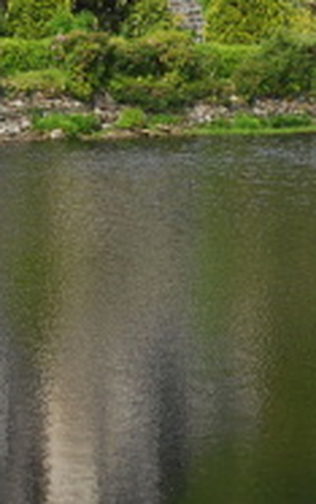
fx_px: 2798
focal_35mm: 203
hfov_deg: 6.4
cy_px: 55
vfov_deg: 10.3
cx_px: 8
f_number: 8
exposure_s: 1/180
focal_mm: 31
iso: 100
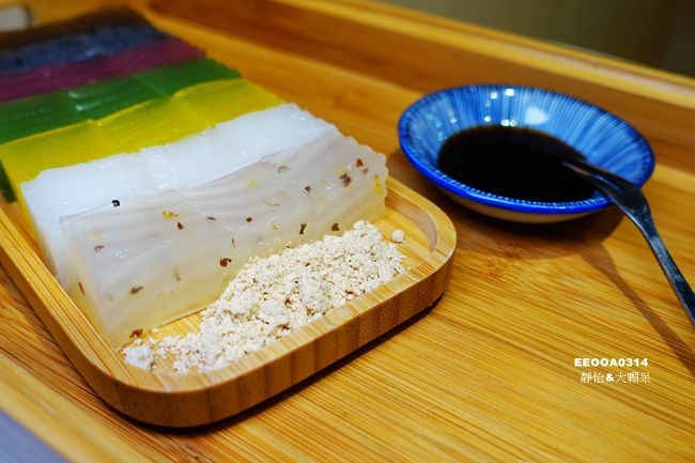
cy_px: 232
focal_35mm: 36
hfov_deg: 53.1
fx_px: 695
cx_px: 348
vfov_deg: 36.9
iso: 125
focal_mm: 13.34
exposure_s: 1/80
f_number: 2.8
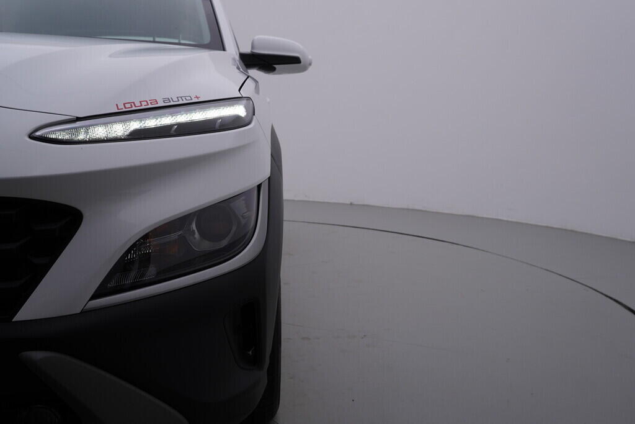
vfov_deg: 36.9
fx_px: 635
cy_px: 212
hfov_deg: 53.1
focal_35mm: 36
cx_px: 318
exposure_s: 1/125
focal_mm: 24
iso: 125
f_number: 5.6
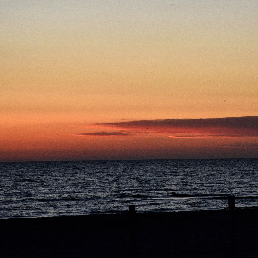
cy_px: 133
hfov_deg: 10.4
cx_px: 179
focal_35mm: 168
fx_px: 1417
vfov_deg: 10.4
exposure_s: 1/250
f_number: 20
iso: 5000
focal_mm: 120
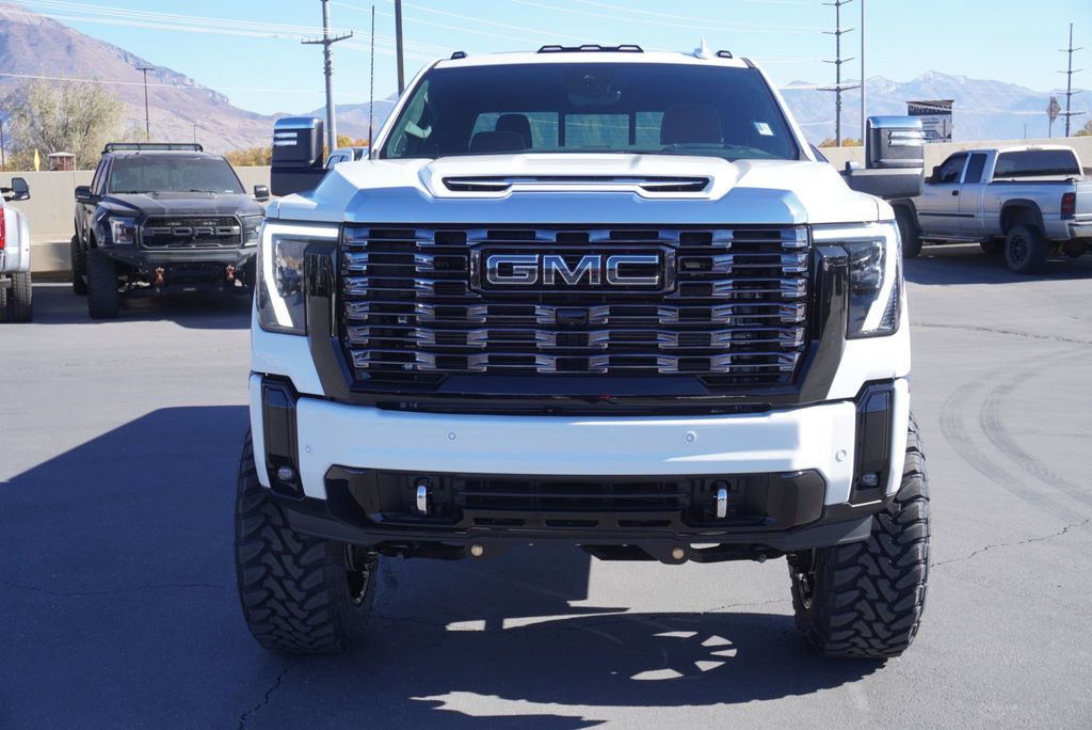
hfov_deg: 43.6
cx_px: 546
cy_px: 365
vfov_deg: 29.9
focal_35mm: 45
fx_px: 1366
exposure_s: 1/125
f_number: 7.1
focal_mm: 30
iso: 100
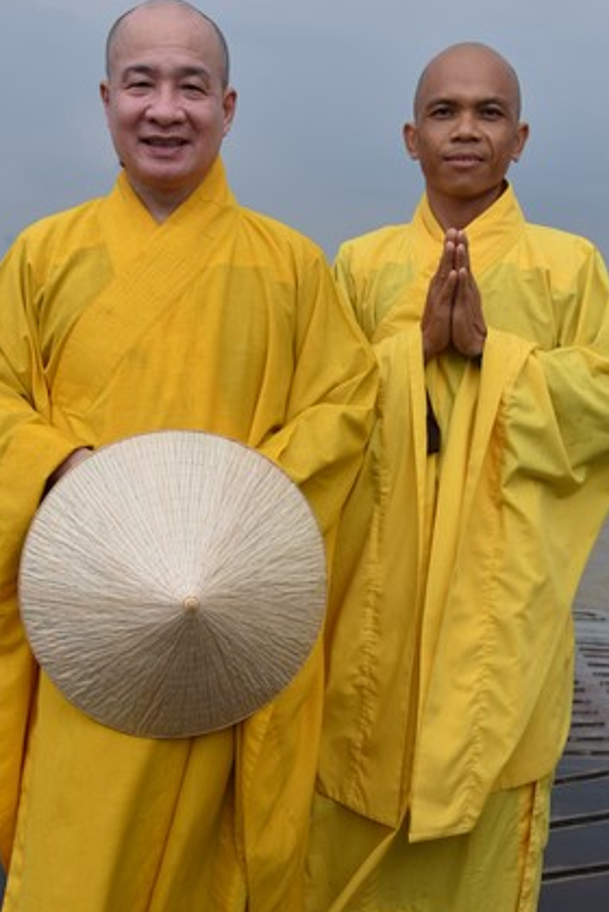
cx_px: 294
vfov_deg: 33.7
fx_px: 1495
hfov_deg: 23.0
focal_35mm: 59
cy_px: 596
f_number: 6.3
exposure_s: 1/160
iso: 400
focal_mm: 38
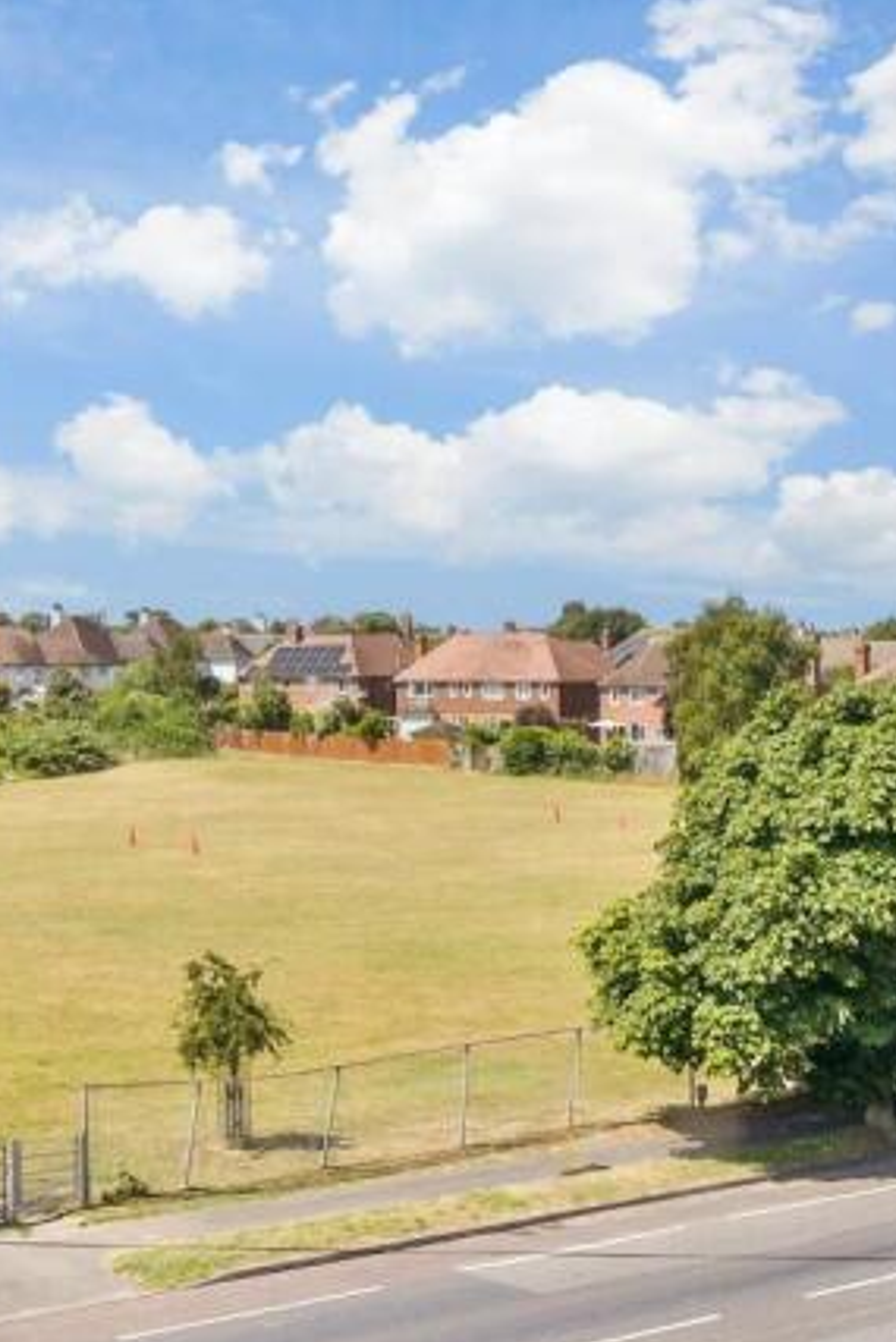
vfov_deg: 42.7
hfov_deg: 28.7
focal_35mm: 46
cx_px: 187
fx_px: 1716
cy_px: 680
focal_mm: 20
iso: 200
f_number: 6.3
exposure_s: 1/800
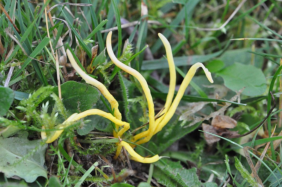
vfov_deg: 10.7
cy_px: 94
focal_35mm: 128
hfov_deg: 16.1
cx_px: 141
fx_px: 997
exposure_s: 1/320
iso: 3200
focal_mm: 85
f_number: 8
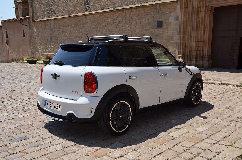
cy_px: 80
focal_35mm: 36
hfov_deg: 53.2
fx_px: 242
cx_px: 121
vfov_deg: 36.7
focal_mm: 24
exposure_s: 1/200
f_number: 9
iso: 100
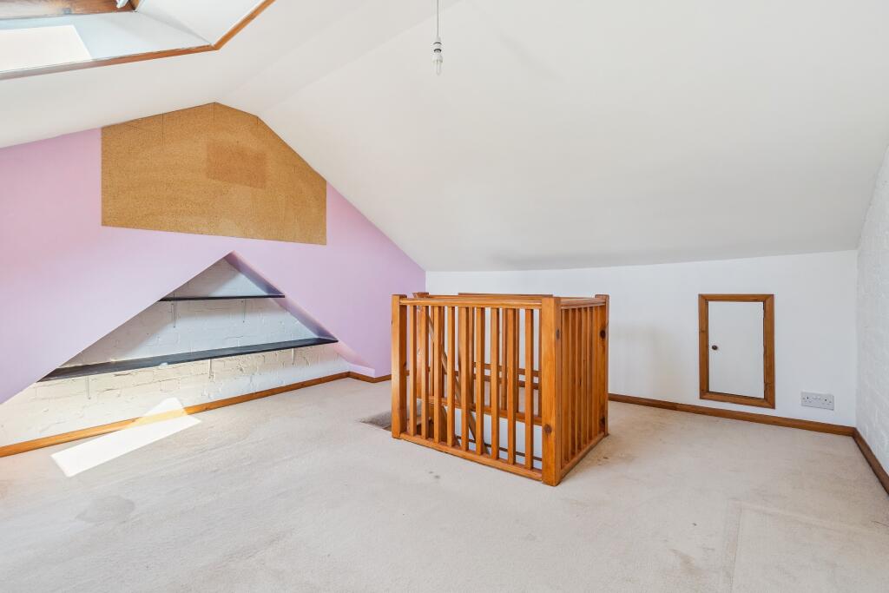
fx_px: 395
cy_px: 296
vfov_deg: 73.8
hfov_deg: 96.7
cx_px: 444
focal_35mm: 16
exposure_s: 1/30
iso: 320
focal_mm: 16
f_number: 5.6
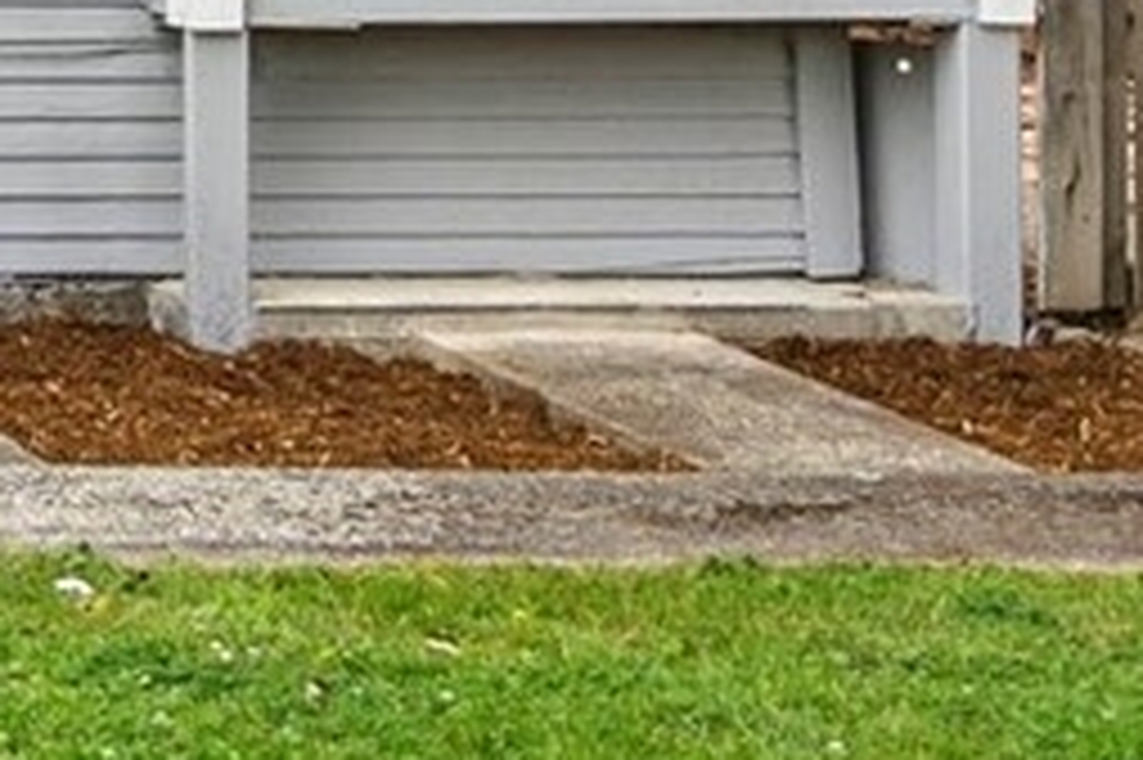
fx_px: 4029
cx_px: -1442
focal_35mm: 127
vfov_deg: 10.2
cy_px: -546
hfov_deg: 13.0
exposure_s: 1/30
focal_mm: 19
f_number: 8
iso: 200
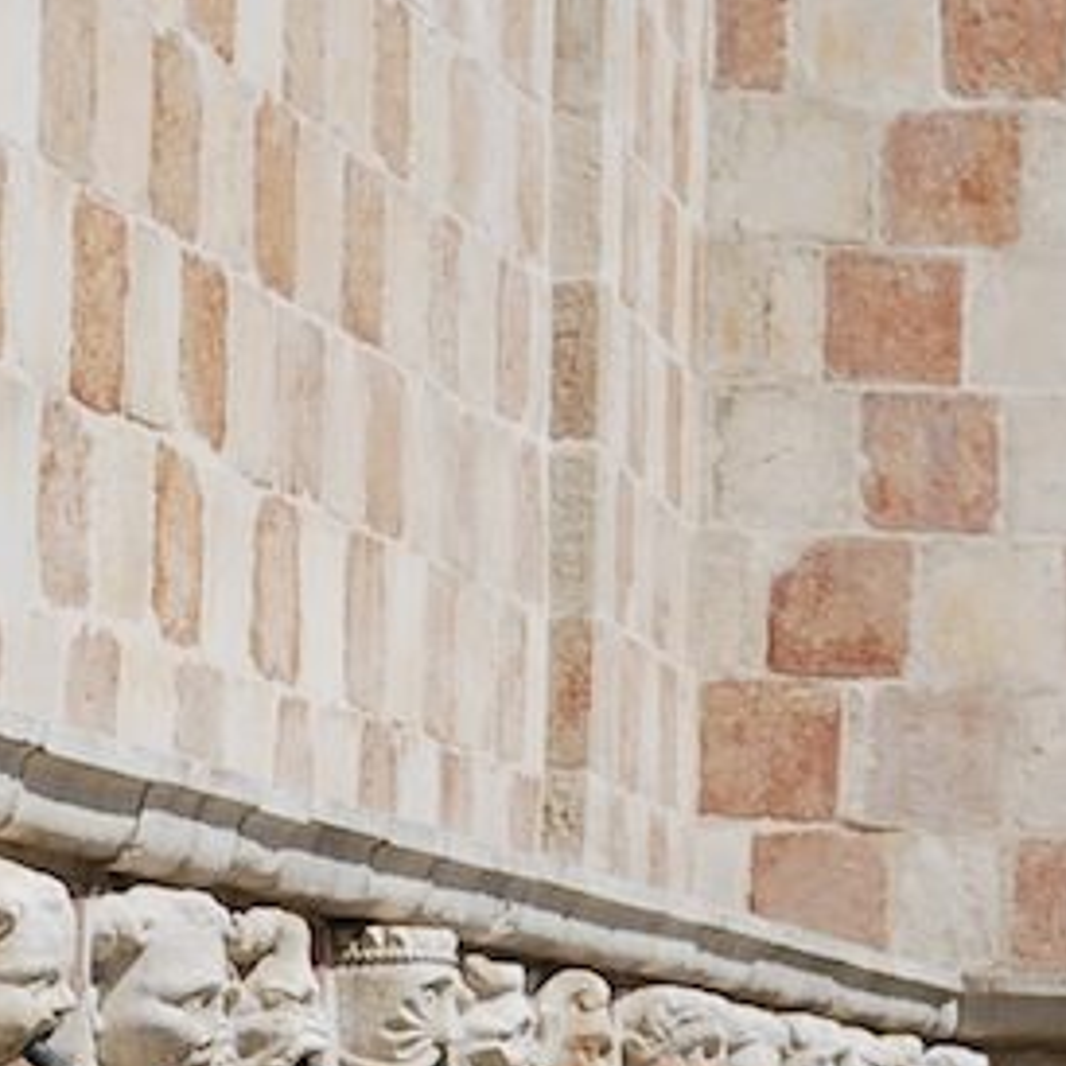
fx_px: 7151
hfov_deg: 8.5
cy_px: 977
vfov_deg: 8.5
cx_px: 23
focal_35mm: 205
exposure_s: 1/400
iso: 100
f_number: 10
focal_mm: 55
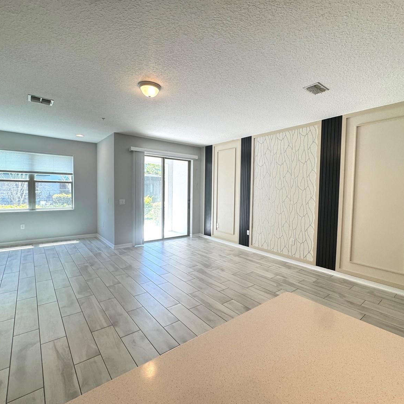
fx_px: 224
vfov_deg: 84.0
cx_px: 220
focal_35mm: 17
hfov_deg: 83.8
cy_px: 202
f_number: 2.2
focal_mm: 2.22
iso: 200
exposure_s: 1/120
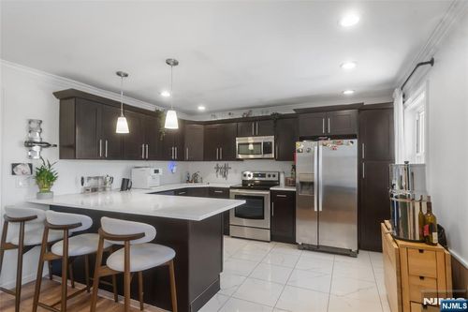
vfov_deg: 70.4
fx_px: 221
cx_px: 234
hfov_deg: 93.3
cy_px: 156
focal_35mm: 17
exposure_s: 1.3
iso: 100
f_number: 8
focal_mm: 17
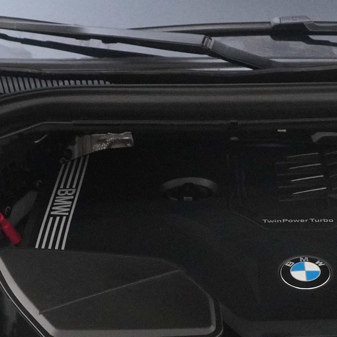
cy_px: 315
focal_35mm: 86
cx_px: 239
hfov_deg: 20.1
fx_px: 947
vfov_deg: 19.7
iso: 4000
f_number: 6.3
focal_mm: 16
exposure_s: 1/80
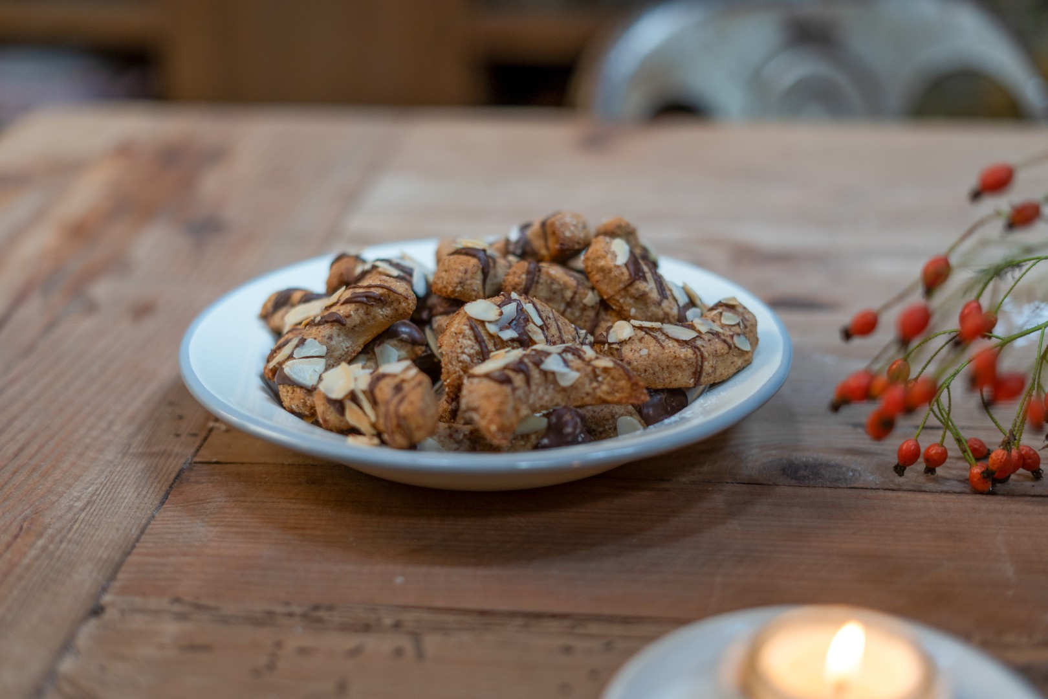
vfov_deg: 27.0
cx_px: 524
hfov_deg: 39.6
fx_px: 1455
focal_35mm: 50
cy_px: 350
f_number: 2.2
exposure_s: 1/100
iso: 250
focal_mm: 50
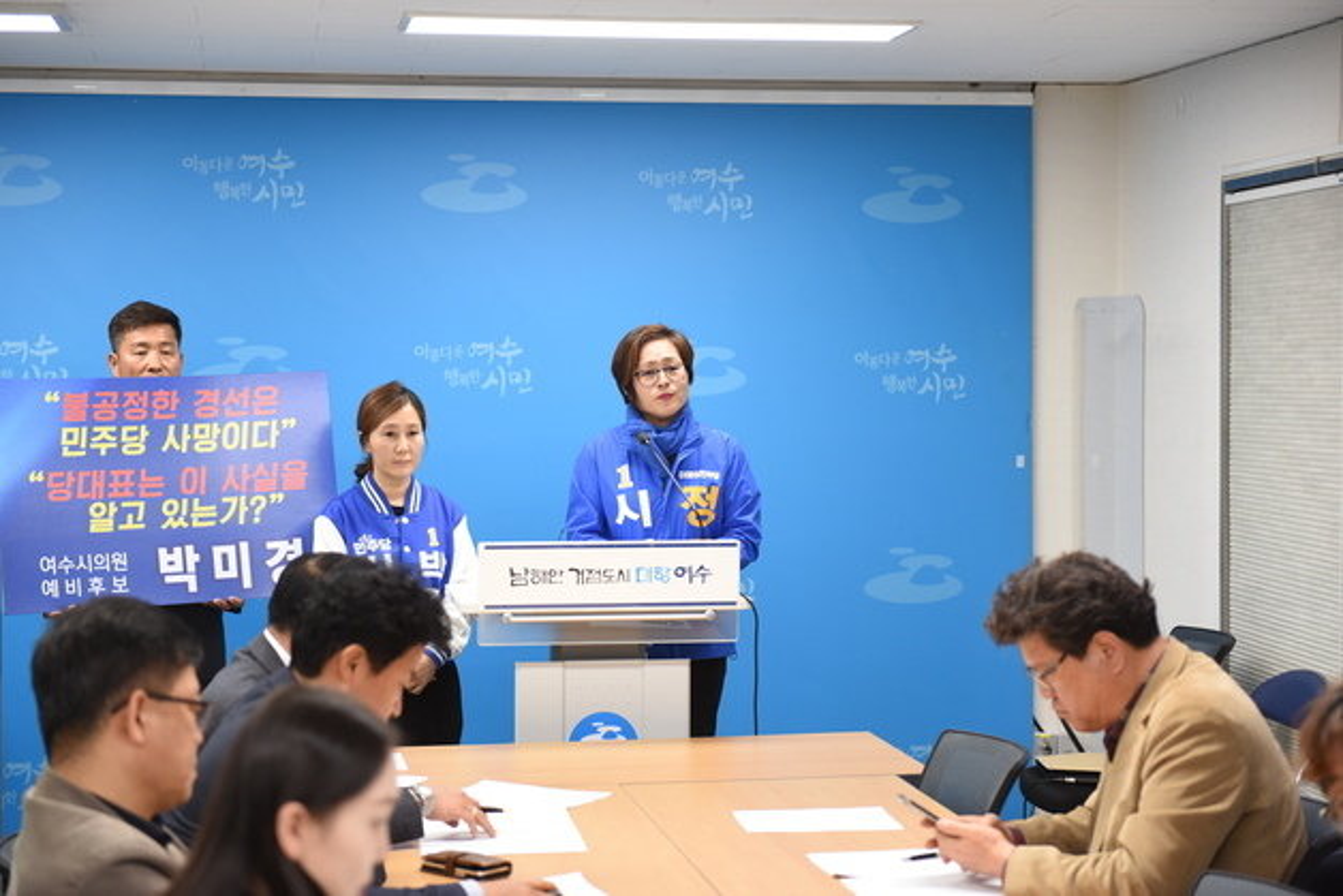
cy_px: 448
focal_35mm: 70
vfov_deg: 19.5
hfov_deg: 28.8
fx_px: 2612
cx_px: 672
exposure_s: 1/200
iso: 1250
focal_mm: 70
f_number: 3.2
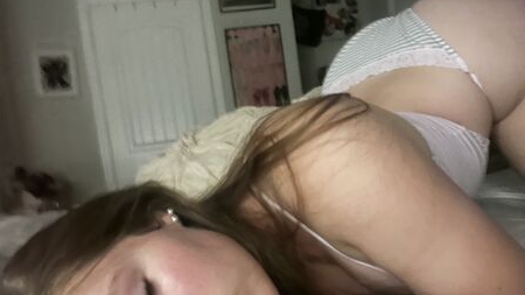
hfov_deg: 71.9
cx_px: 256
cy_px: 175
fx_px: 362
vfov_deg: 44.2
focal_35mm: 26
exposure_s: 1/8
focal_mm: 2.71
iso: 640
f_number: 2.2
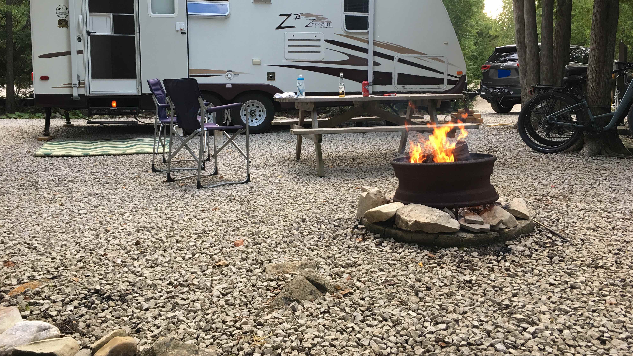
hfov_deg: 61.0
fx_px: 537
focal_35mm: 32
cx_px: 316
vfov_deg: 36.4
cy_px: 131
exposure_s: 1/30
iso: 25
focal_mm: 4.15
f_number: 2.2
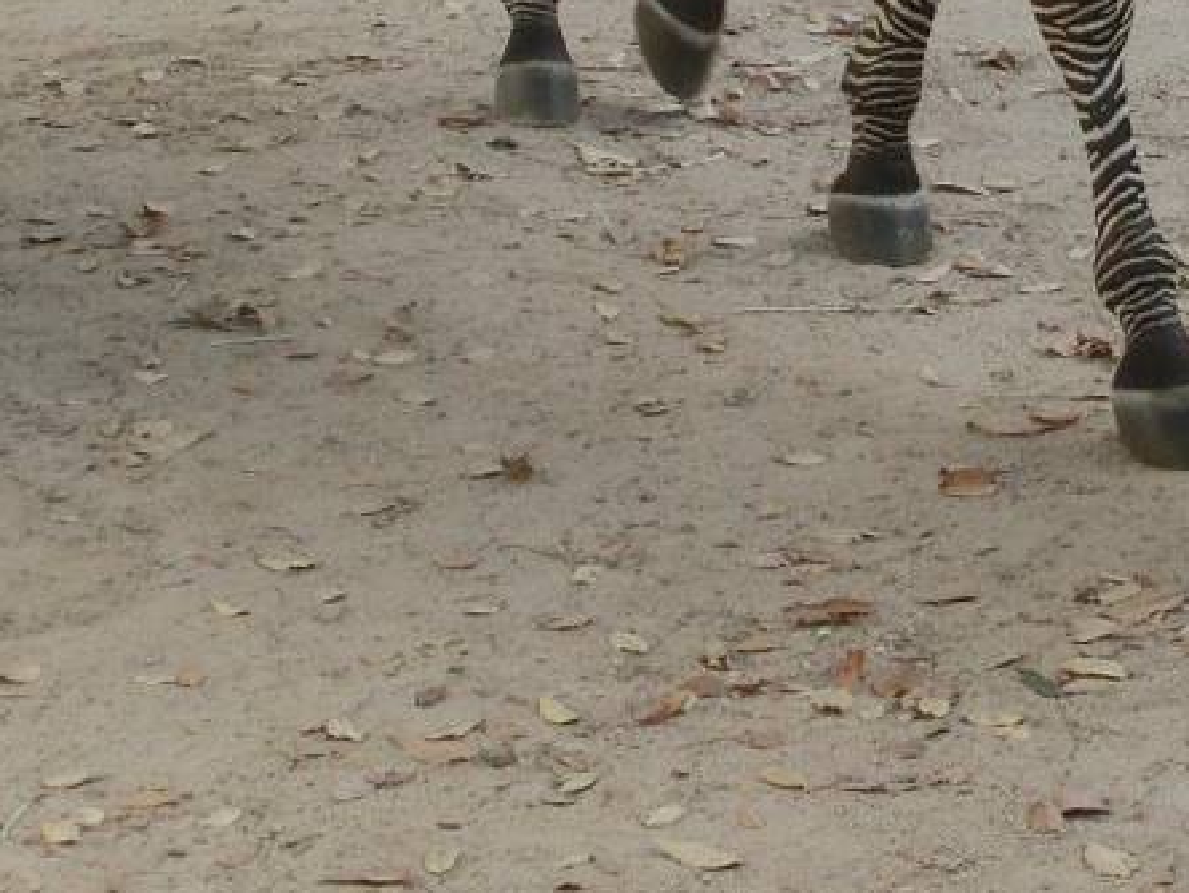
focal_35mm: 138
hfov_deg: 14.3
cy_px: -72
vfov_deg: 10.6
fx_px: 4741
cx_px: 767
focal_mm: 5.4
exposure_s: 1/250
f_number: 3.5
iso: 80
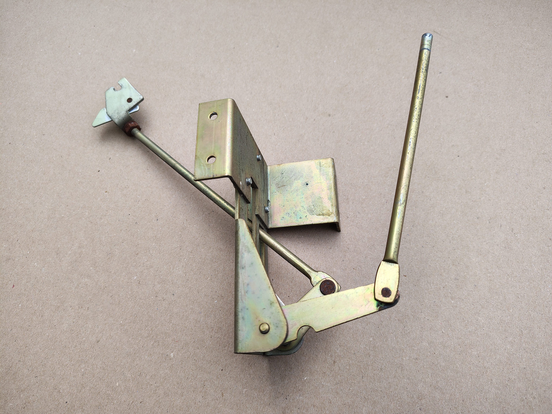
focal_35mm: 24
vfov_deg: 56.8
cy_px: 207
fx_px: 383
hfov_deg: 71.6
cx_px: 276
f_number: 1.8
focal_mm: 5.56
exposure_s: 1/671
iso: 100
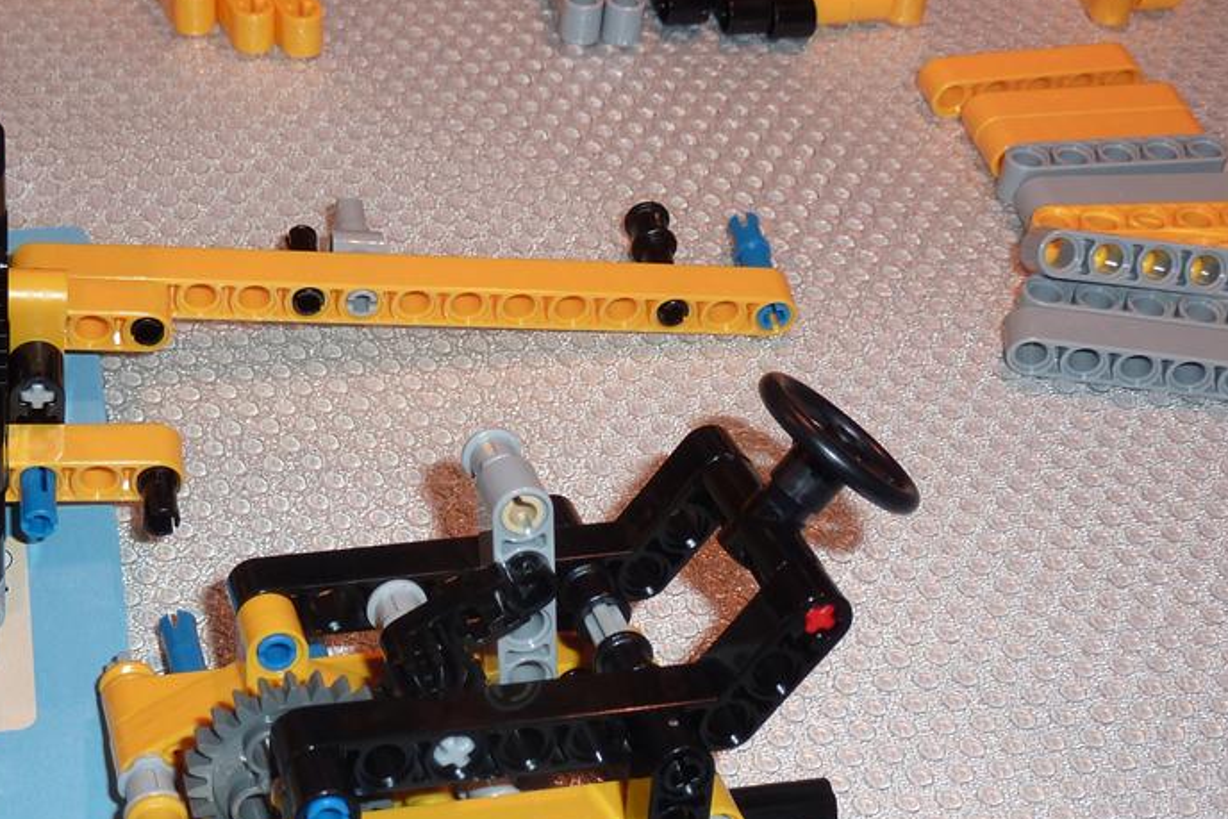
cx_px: 405
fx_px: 2218
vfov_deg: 20.8
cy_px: 587
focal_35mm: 65
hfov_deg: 30.7
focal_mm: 6.9
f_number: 3.7
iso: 100
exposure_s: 1/30
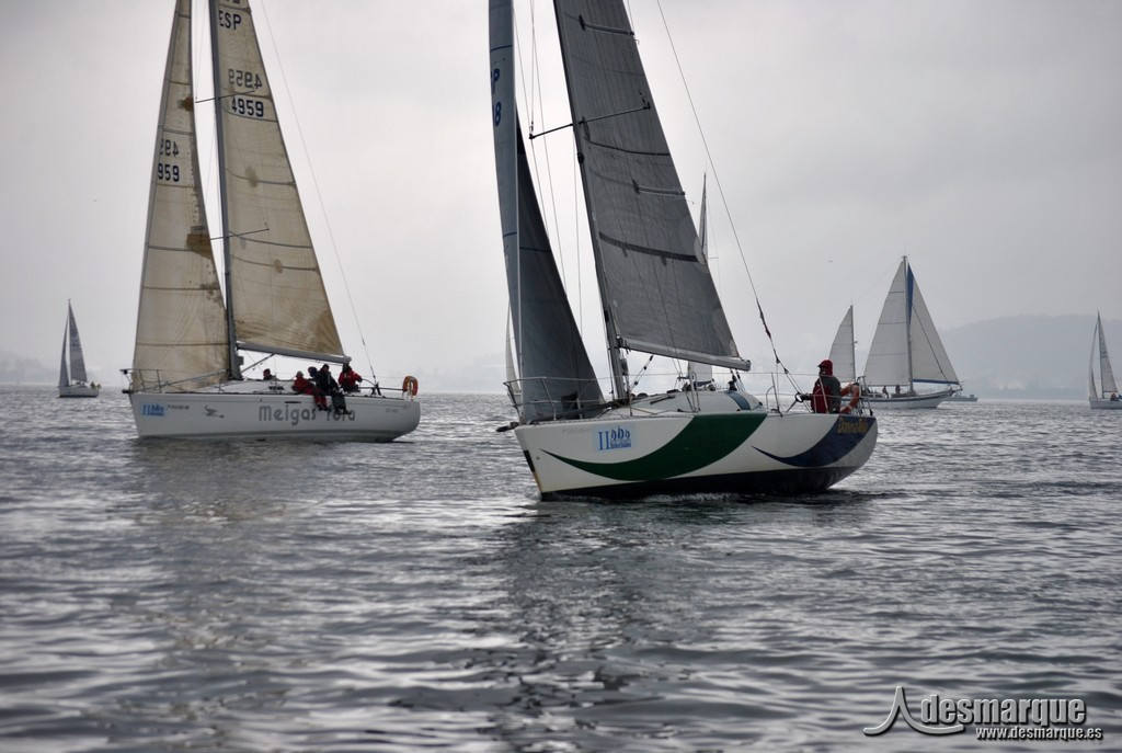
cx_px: 561
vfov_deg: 11.2
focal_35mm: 123
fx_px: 3841
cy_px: 376
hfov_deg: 16.6
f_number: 5
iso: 200
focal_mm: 82
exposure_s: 1/400
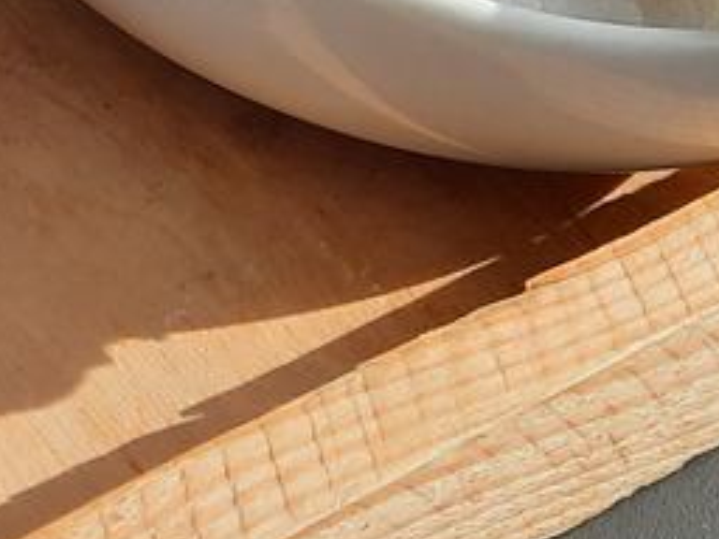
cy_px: -365
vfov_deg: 11.9
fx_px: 2430
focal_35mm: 117
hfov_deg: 15.7
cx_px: -309
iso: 32
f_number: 2
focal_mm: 4.6
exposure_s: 1/829
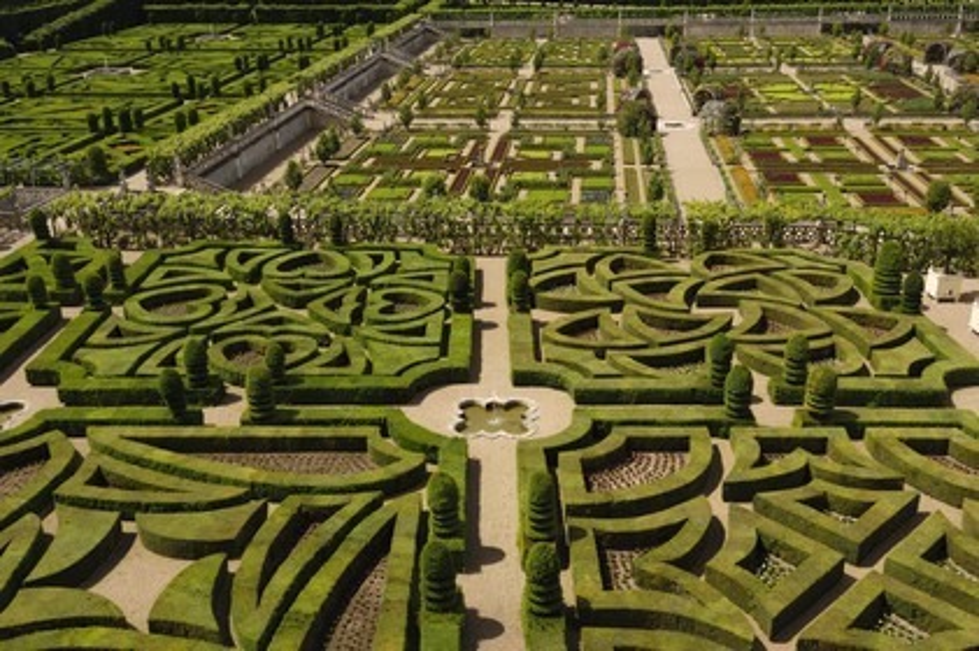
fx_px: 978
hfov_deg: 53.2
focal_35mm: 36
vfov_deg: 36.8
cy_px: 326
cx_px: 490
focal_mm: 24
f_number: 9
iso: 100
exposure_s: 1/200
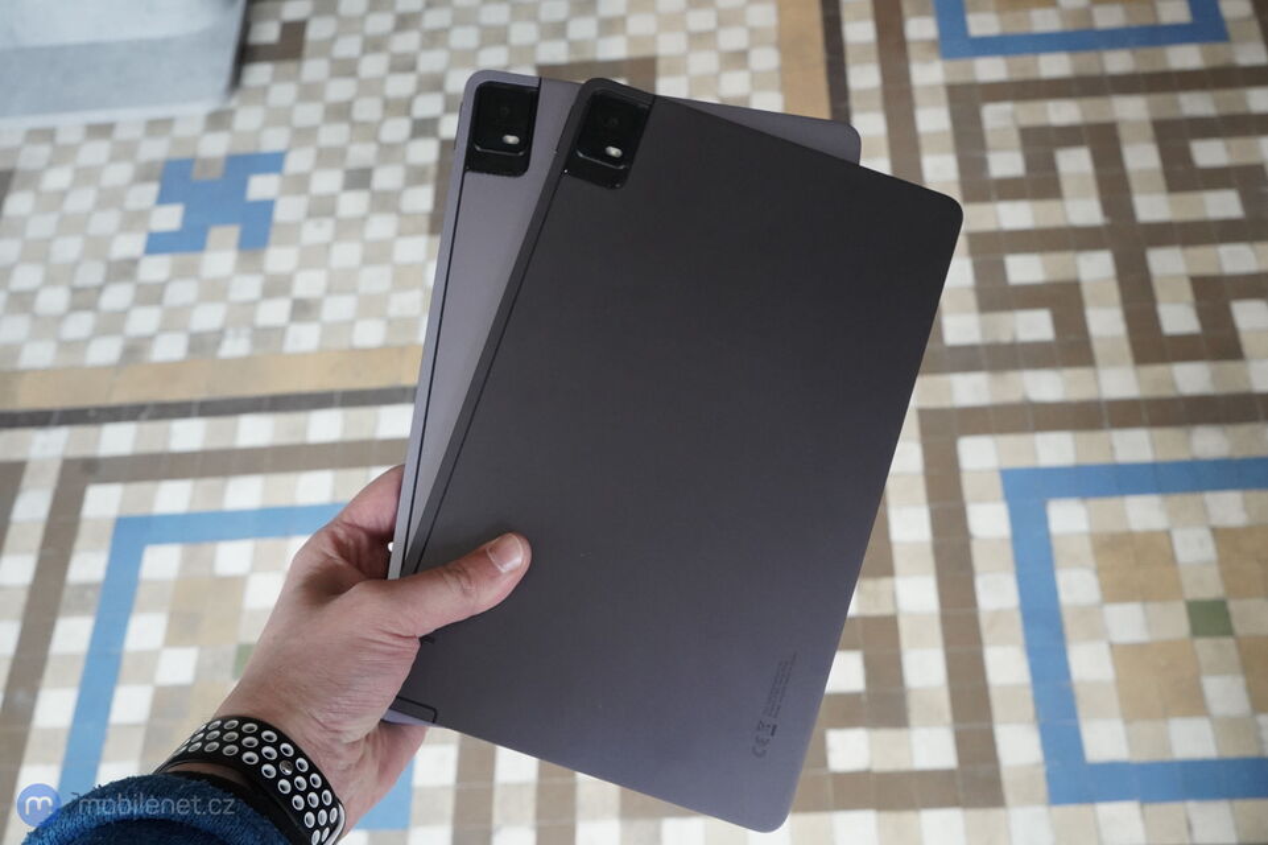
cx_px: 634
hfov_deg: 50.7
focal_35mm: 38
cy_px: 422
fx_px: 1338
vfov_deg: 35.0
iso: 6400
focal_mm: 38
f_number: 10
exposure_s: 1/160
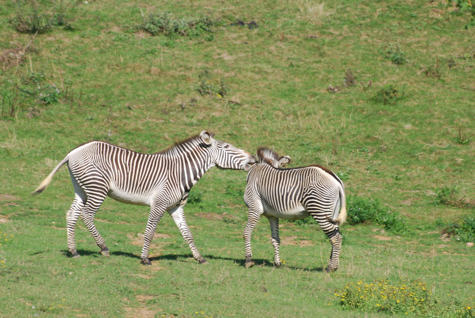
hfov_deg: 4.6
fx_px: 5944
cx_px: 238
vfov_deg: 3.1
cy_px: 159
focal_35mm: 450
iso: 100
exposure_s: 1/200
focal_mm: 300
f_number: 8
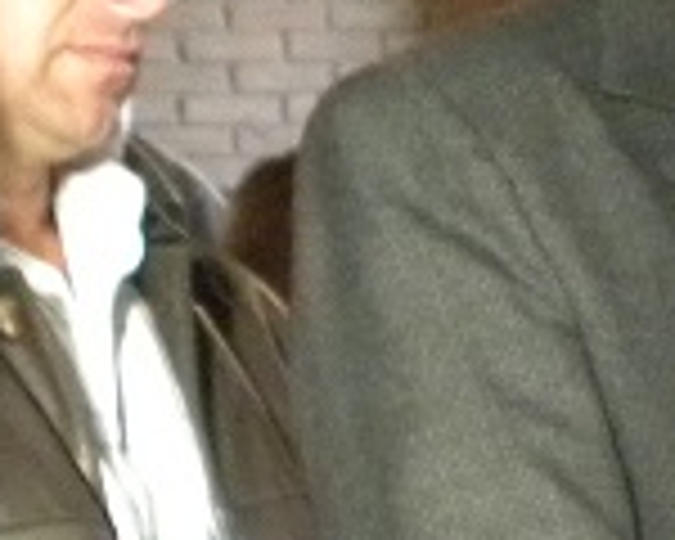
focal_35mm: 321
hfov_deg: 5.8
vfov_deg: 4.8
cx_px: 1642
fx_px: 6413
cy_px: 832
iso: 400
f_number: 3.2
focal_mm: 7.3
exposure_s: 1/13
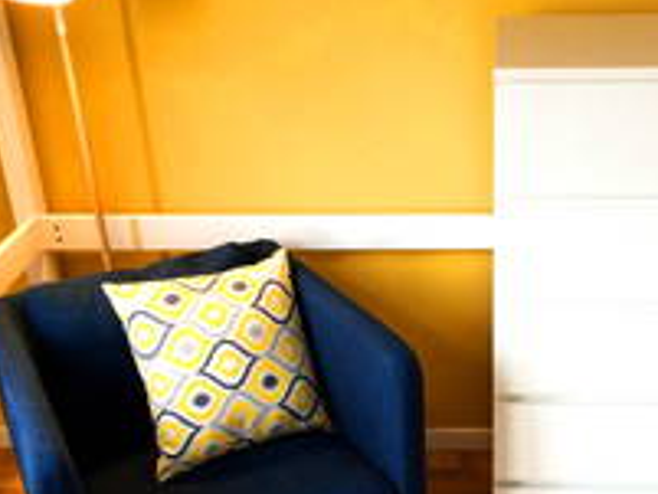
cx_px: 448
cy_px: 321
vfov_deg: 27.9
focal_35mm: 52
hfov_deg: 36.4
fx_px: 989
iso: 64
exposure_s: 1/33
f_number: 2.2
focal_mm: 4.15
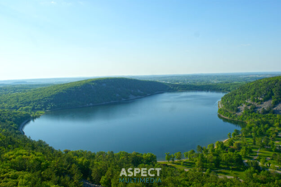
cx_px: 140
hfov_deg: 62.0
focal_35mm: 30
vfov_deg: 43.6
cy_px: 94
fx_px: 234
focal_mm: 20
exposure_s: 1/400
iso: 100
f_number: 6.3
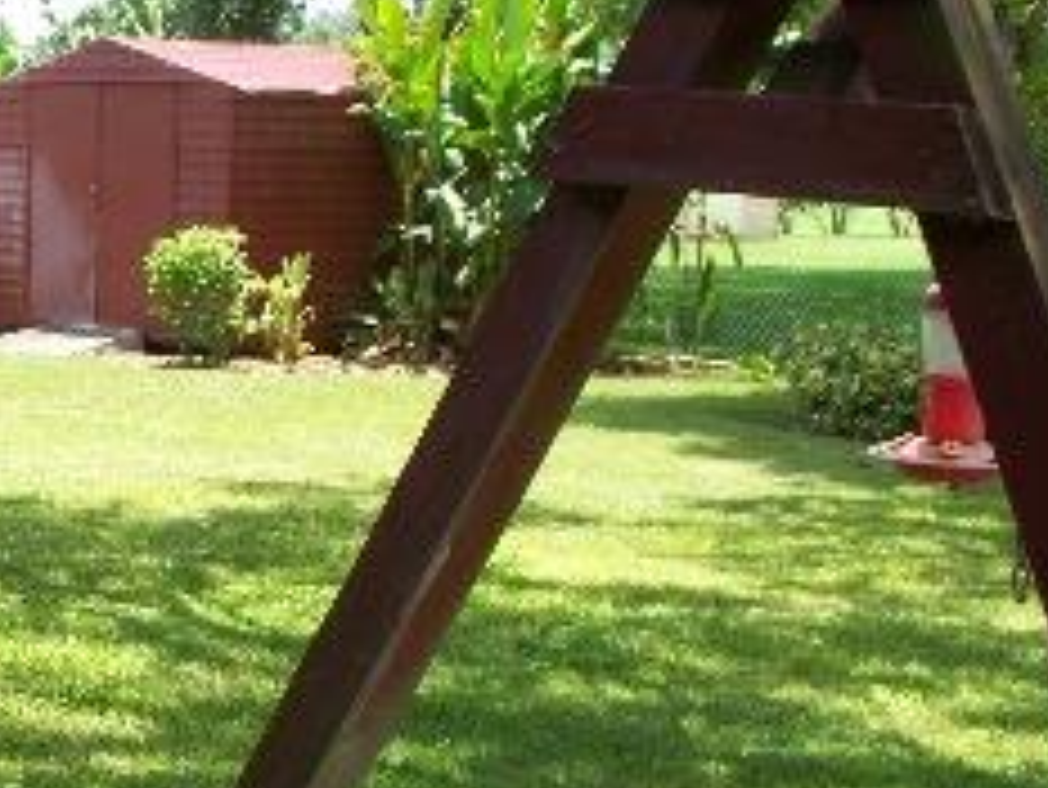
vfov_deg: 14.9
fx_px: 2999
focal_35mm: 99
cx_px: -198
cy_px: 612
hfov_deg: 18.8
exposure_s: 1/250
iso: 64
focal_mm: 7.54
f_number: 2.8
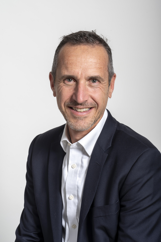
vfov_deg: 20.4
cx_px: 80
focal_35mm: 100
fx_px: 671
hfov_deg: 13.7
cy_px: 121
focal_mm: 100
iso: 100
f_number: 14
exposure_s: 1/160
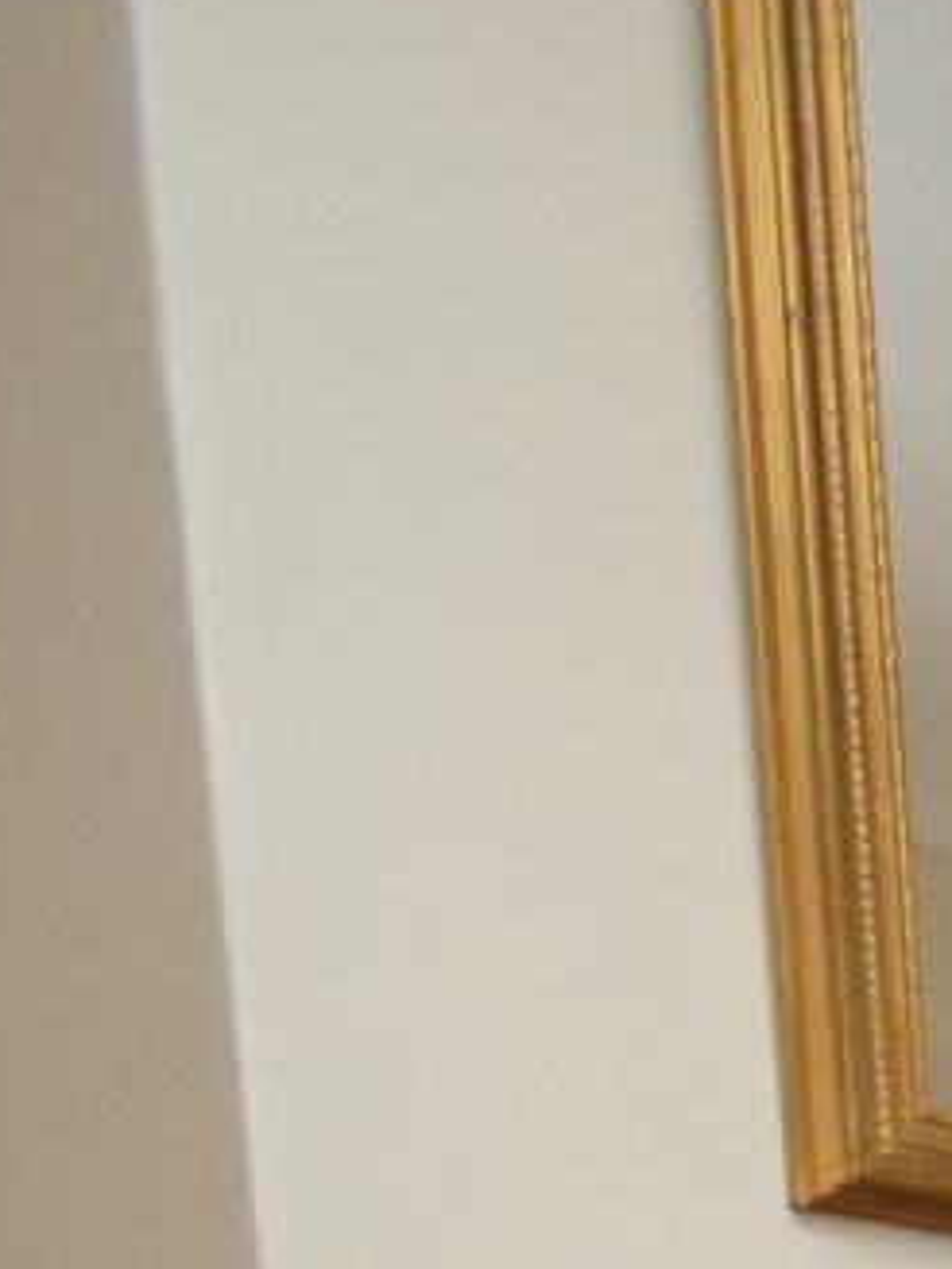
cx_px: 3661
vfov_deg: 16.8
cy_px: 2463
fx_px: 3300
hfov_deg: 8.6
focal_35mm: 90
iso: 1400
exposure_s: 1/60
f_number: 3.5
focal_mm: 10
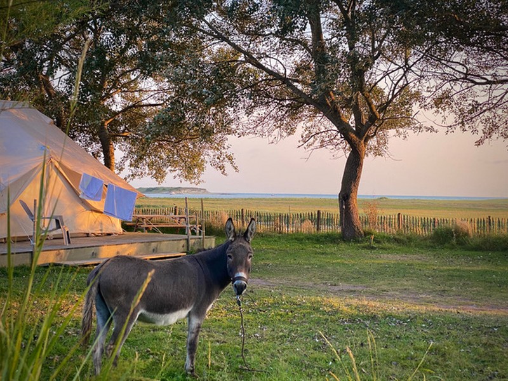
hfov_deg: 36.8
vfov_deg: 28.0
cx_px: 254
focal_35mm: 52
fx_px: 763
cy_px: 190
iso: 32
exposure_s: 1/122
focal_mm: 6
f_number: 2
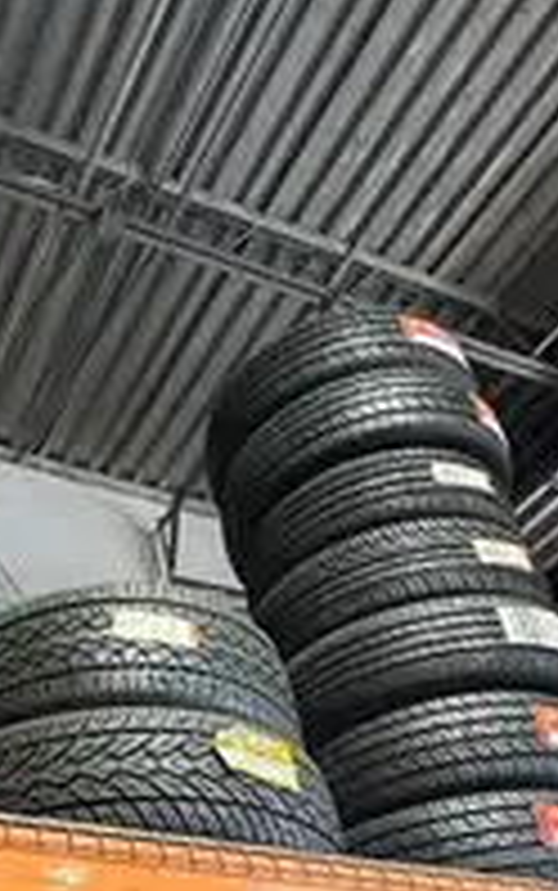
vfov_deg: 44.4
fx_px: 972
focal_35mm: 40
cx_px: -76
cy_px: 817
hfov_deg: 28.6
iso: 400
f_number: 2.2
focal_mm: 2.22
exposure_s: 1/60
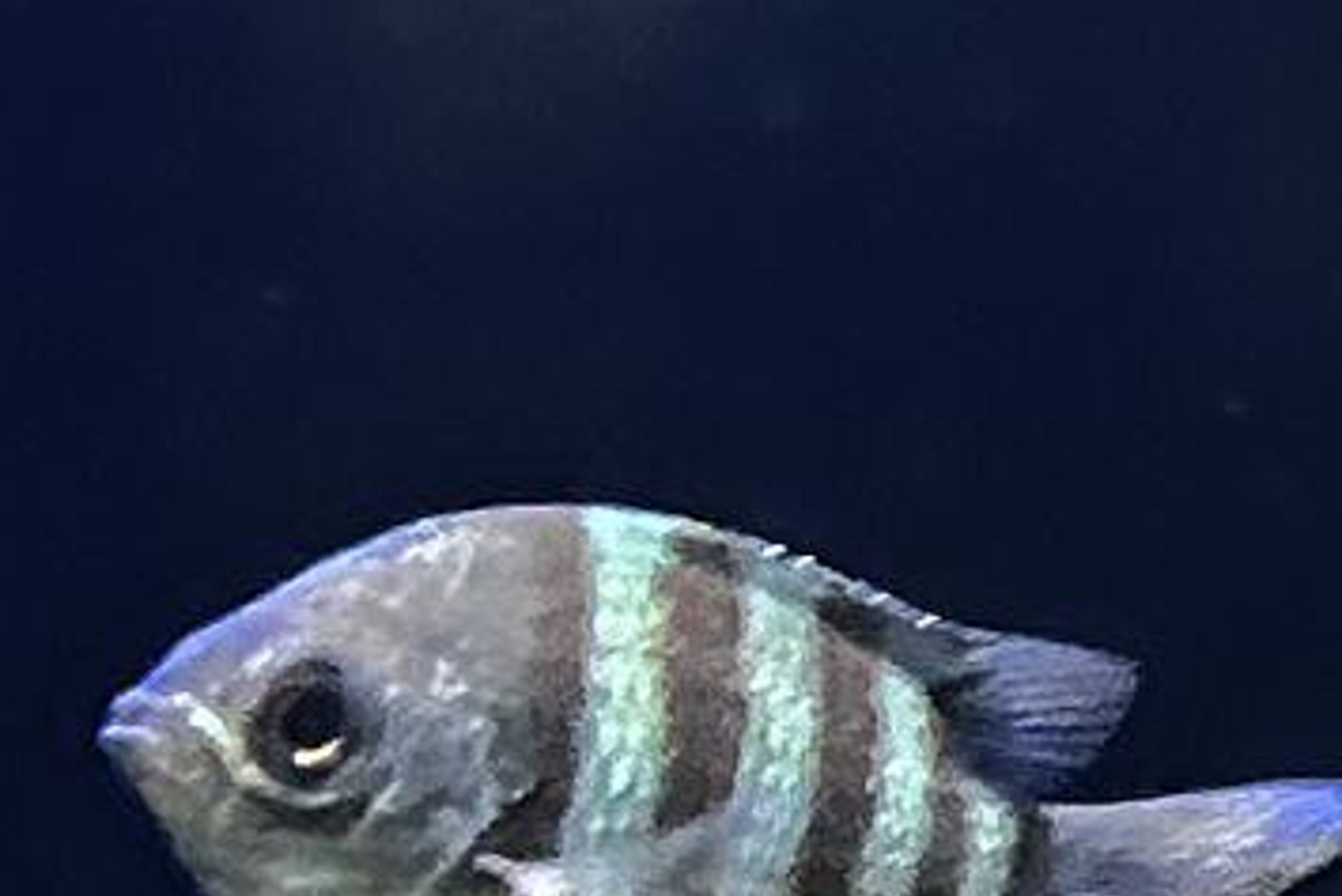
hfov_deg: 23.4
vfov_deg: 18.1
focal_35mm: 72
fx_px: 2685
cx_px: 1920
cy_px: 1025
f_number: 1.78
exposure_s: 1/30
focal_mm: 6.86
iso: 1250
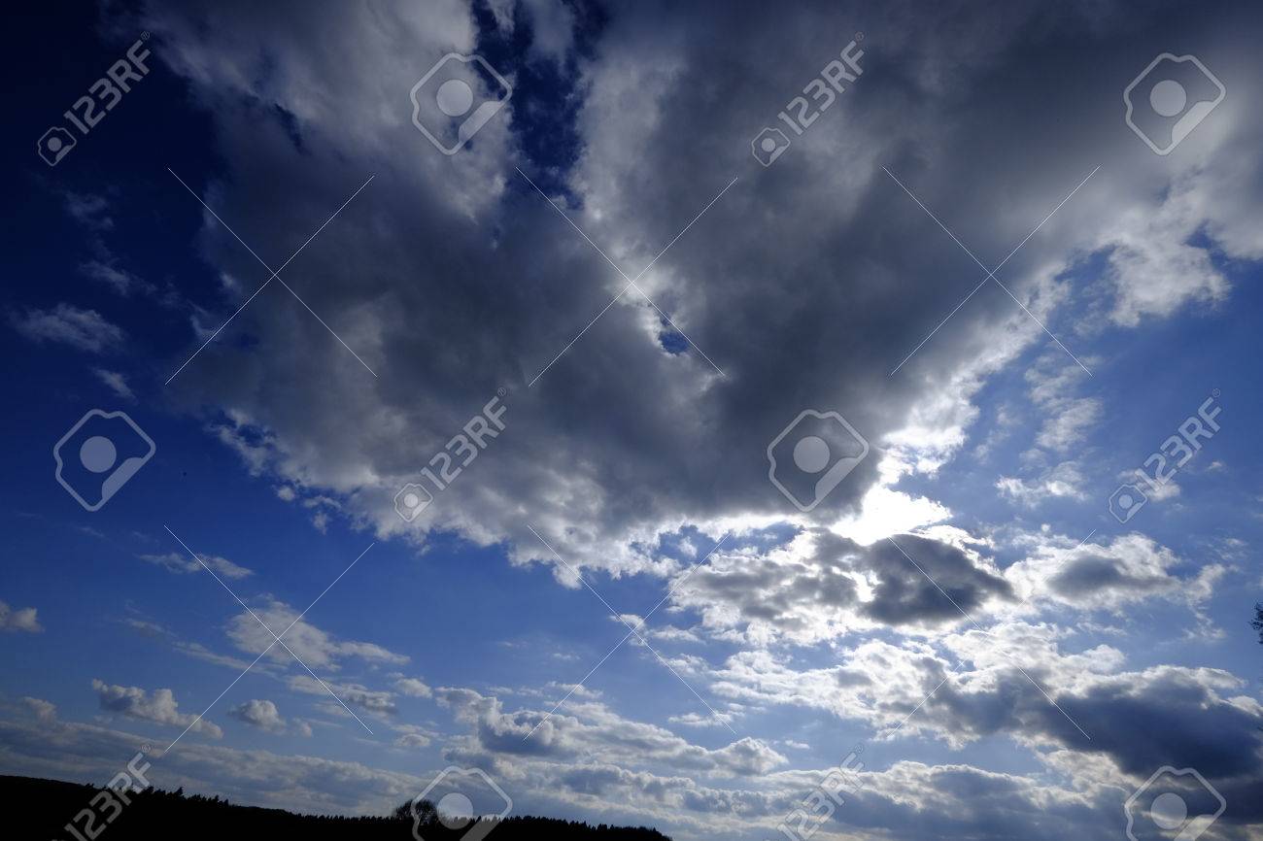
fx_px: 526
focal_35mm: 15
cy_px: 420
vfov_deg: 77.3
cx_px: 632
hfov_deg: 100.4
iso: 320
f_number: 18
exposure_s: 1/500
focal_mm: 10
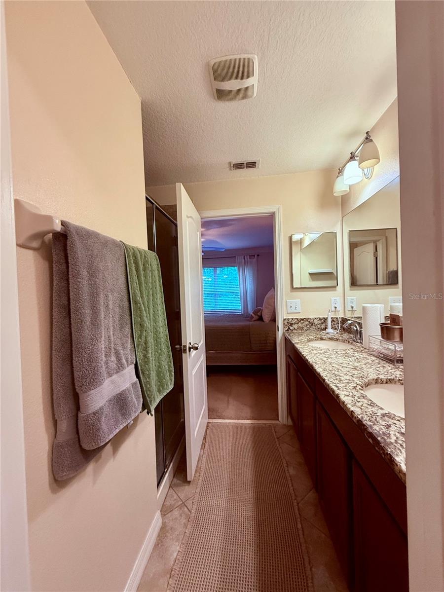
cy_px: 296
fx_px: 239
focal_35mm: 14
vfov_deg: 102.1
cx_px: 222
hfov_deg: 85.7
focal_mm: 2.22
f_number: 2.2
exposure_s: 1/60
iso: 400
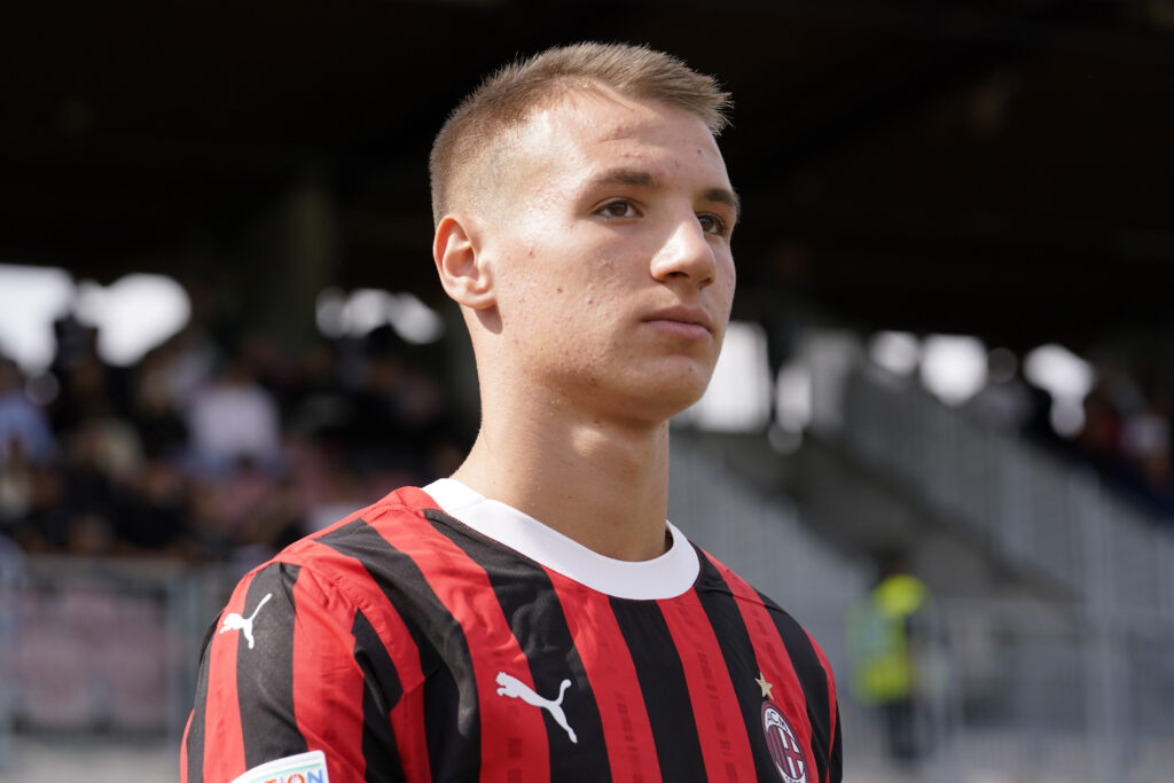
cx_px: 587
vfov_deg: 10.7
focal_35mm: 128
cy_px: 392
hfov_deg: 16.0
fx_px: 4175
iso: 400
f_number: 5.6
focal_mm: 128
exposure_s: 1/1600
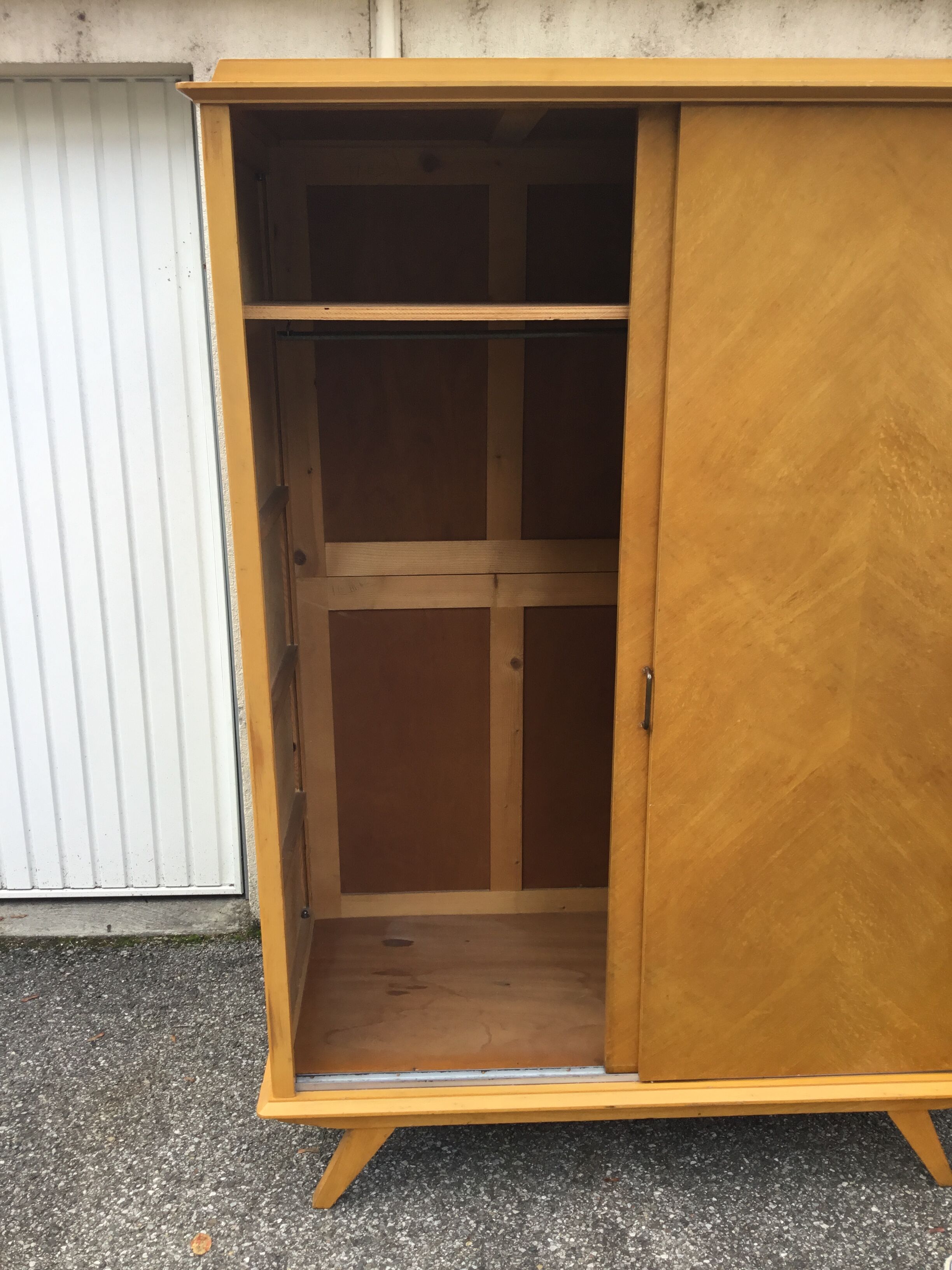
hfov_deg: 45.4
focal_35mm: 31
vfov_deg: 58.4
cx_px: 476
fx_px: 1137
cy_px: 635
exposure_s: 1/112
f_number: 2.4
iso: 25
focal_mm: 3.3
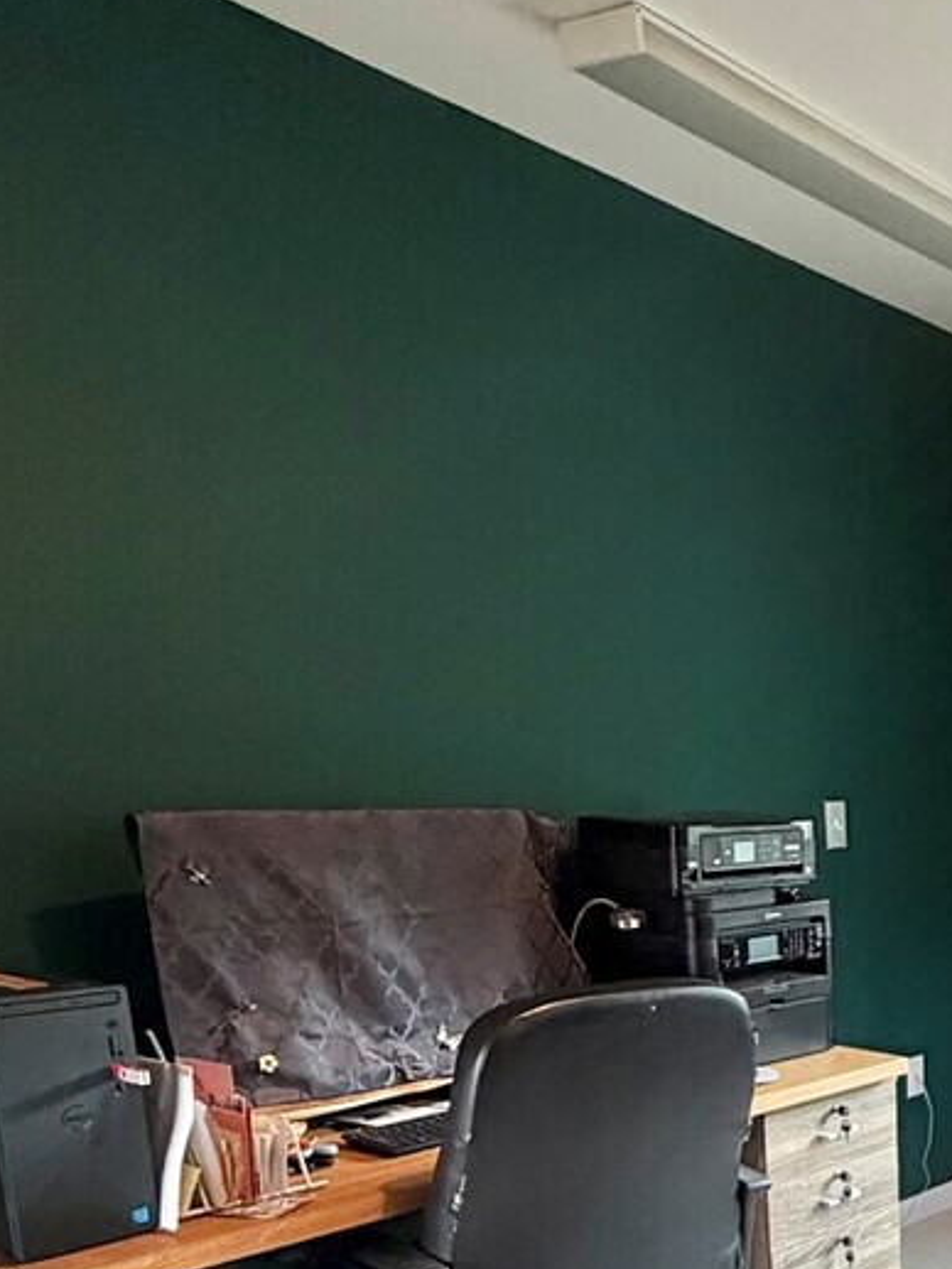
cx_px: 1232
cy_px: 1105
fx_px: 1430
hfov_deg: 29.7
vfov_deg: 44.2
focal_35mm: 39
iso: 320
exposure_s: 1/60
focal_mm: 2.22
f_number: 2.2
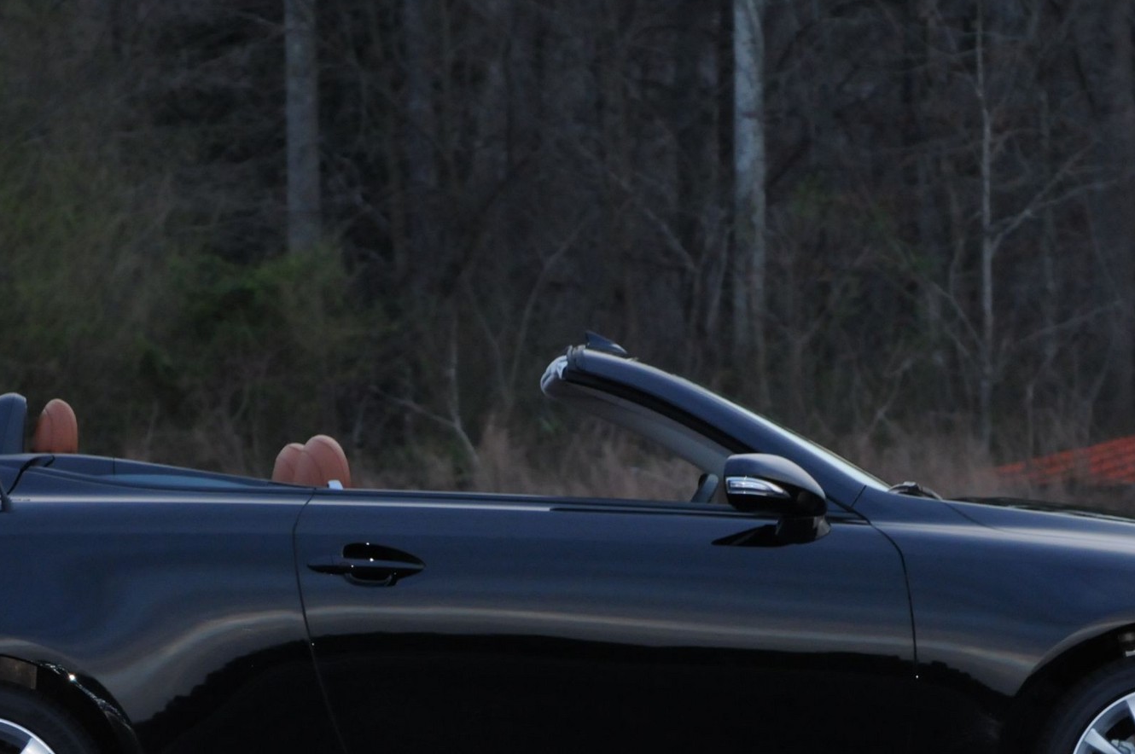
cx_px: 515
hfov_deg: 6.0
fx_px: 10835
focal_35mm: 344
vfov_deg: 4.0
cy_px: 630
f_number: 8
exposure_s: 1/60
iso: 1000
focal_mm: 122
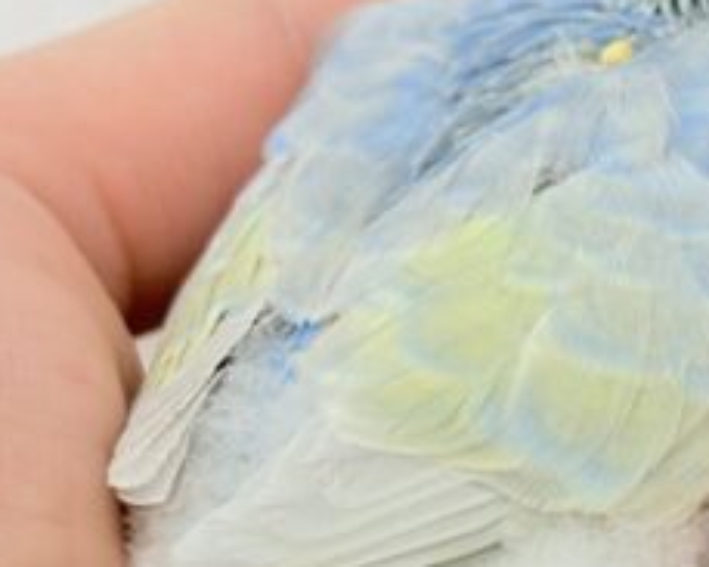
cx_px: 731
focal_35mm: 142
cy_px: 186
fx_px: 2978
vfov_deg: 10.9
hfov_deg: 13.4
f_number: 1.6
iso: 32
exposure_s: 1/50
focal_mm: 5.96
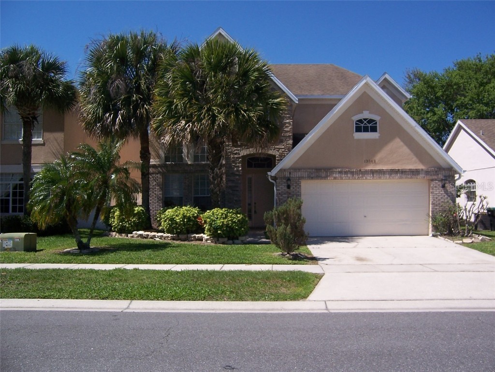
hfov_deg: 55.4
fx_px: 472
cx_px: 248
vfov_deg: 42.9
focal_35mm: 33
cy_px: 186
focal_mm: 5.5
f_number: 4
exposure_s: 1/750
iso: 80
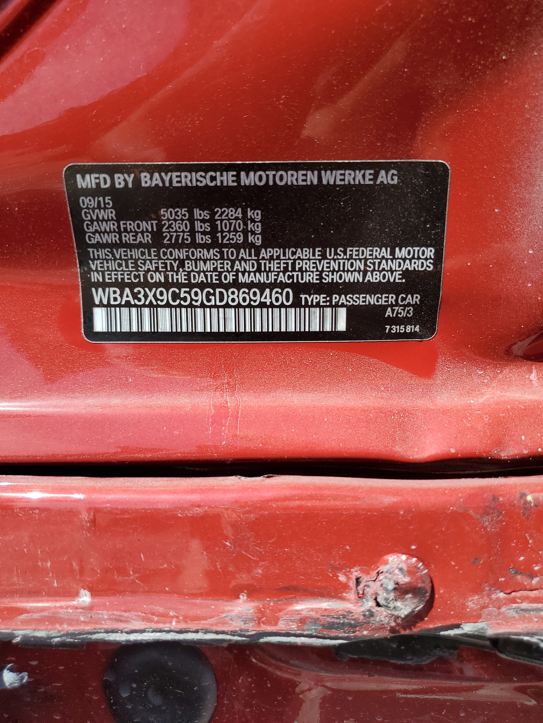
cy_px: 362
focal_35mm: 26
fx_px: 544
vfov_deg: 67.3
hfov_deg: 53.1
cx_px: 272
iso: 50
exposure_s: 1/2000
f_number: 1.5
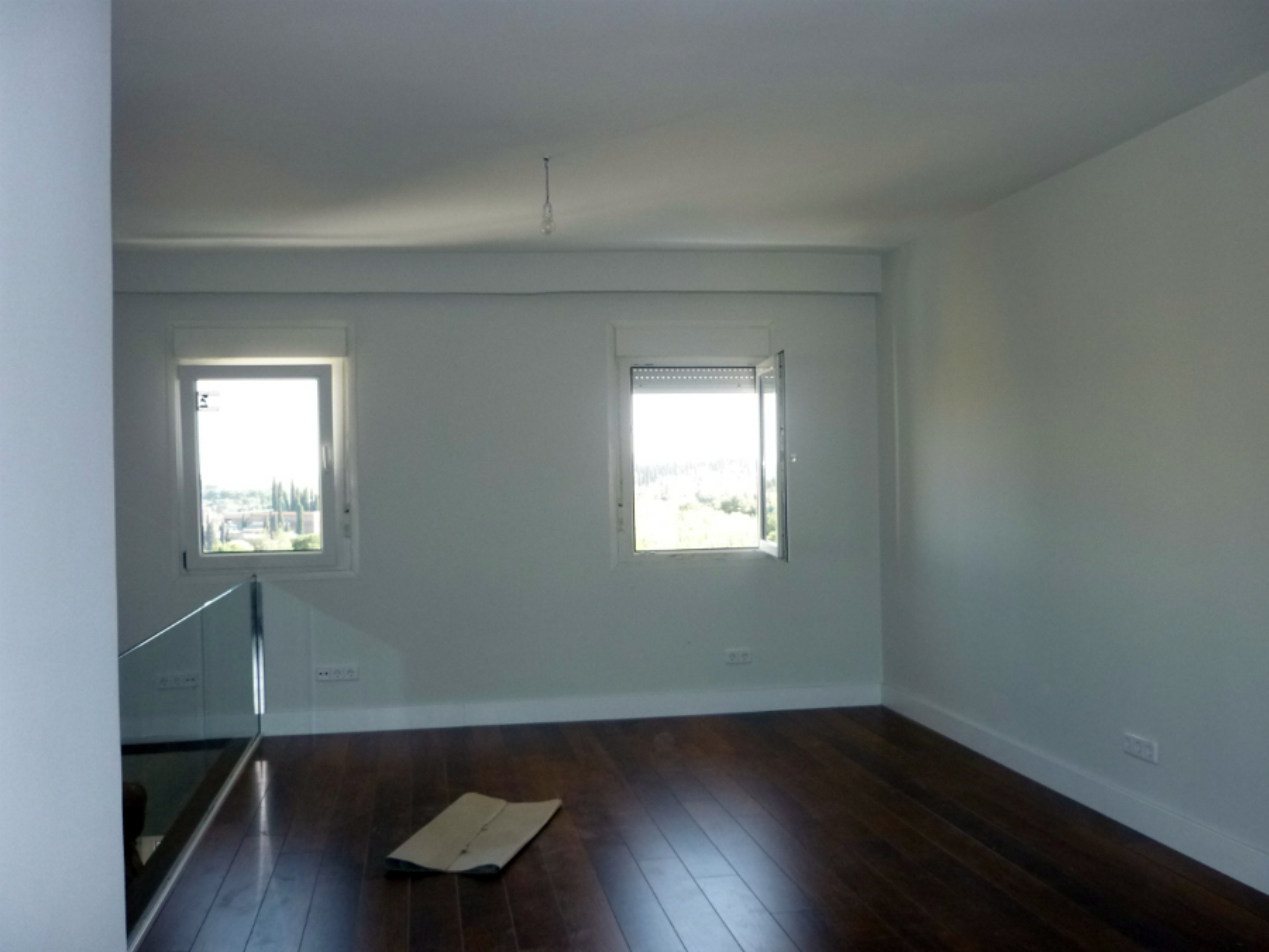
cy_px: 476
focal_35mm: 33
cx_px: 634
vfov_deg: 42.9
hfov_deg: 55.4
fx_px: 1210
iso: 200
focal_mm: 5.5
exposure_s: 1/160
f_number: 2.8
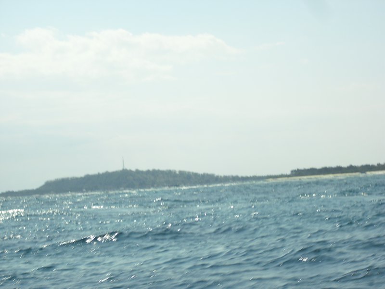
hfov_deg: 17.4
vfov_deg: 13.1
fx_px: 1257
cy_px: 144
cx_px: 192
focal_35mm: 113
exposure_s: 1/125
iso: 100
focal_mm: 18.6
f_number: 14.7
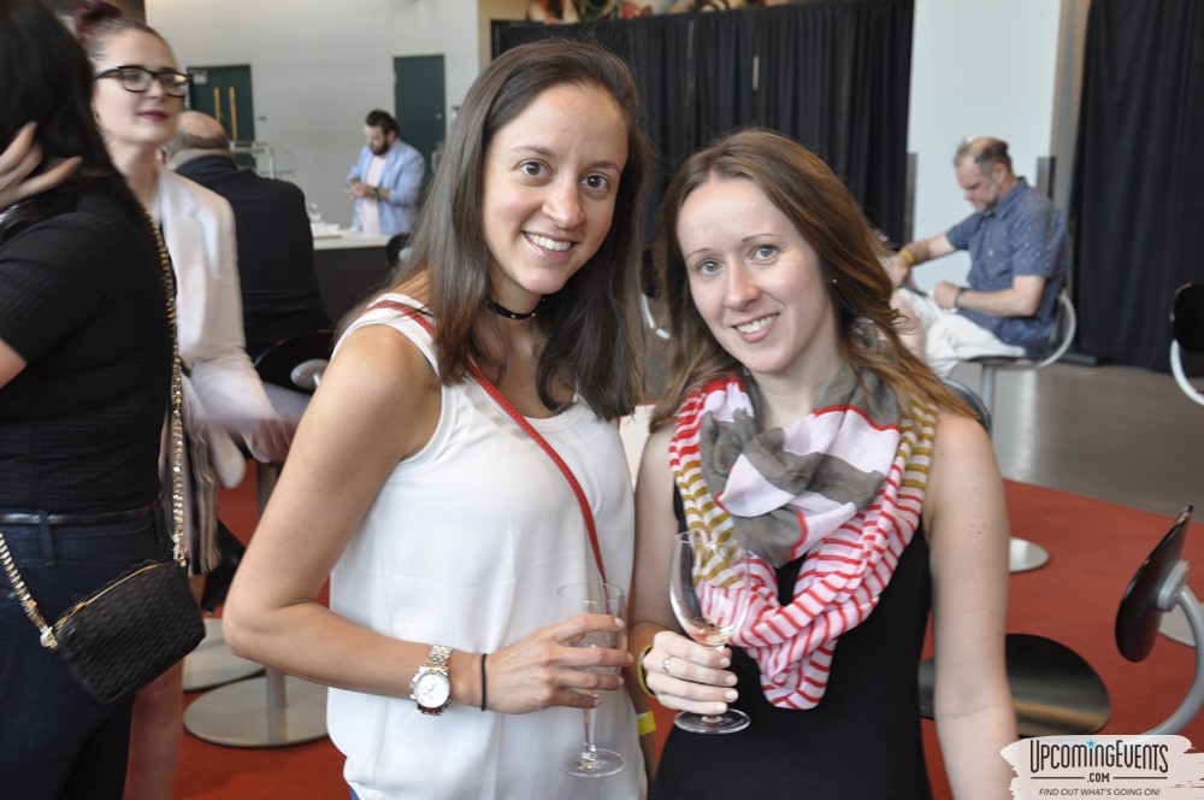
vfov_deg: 29.8
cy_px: 400
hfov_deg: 43.7
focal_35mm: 45
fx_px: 1503
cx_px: 602
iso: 400
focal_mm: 30
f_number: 5
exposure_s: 1/15
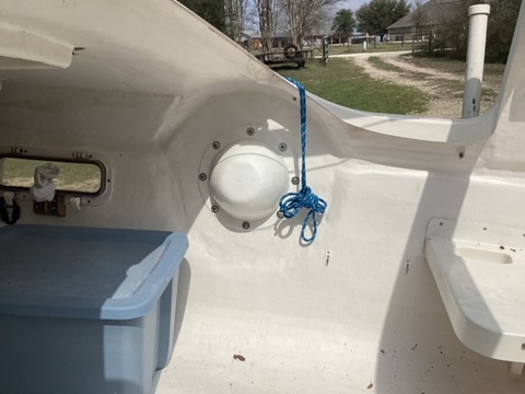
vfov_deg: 45.4
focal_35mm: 31
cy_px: 197
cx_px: 262
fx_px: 470
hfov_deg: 58.4
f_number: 2.4
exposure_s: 1/4525
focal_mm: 3.3
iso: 25
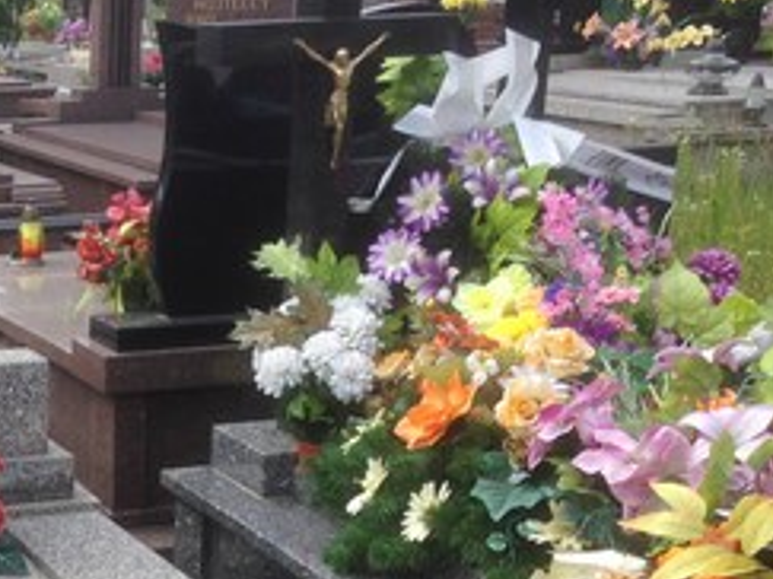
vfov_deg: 16.6
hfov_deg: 21.1
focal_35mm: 87
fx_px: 1942
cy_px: 582
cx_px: -124
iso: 50
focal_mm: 4.12
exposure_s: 1/786
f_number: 2.4
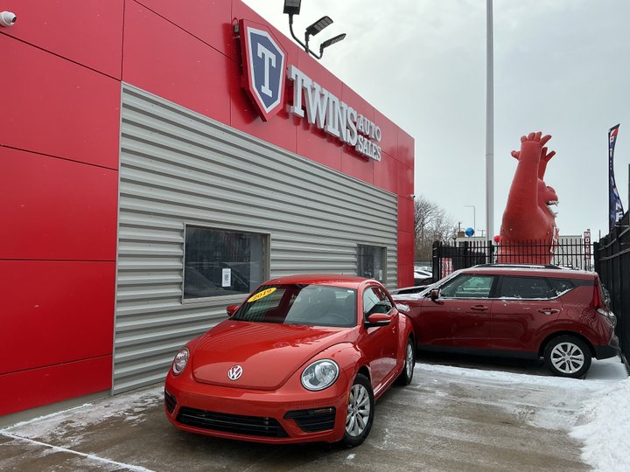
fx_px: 528
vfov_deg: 48.2
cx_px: 315
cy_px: 236
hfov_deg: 61.7
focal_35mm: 29
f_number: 1.8
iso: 25
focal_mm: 3
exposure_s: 1/613
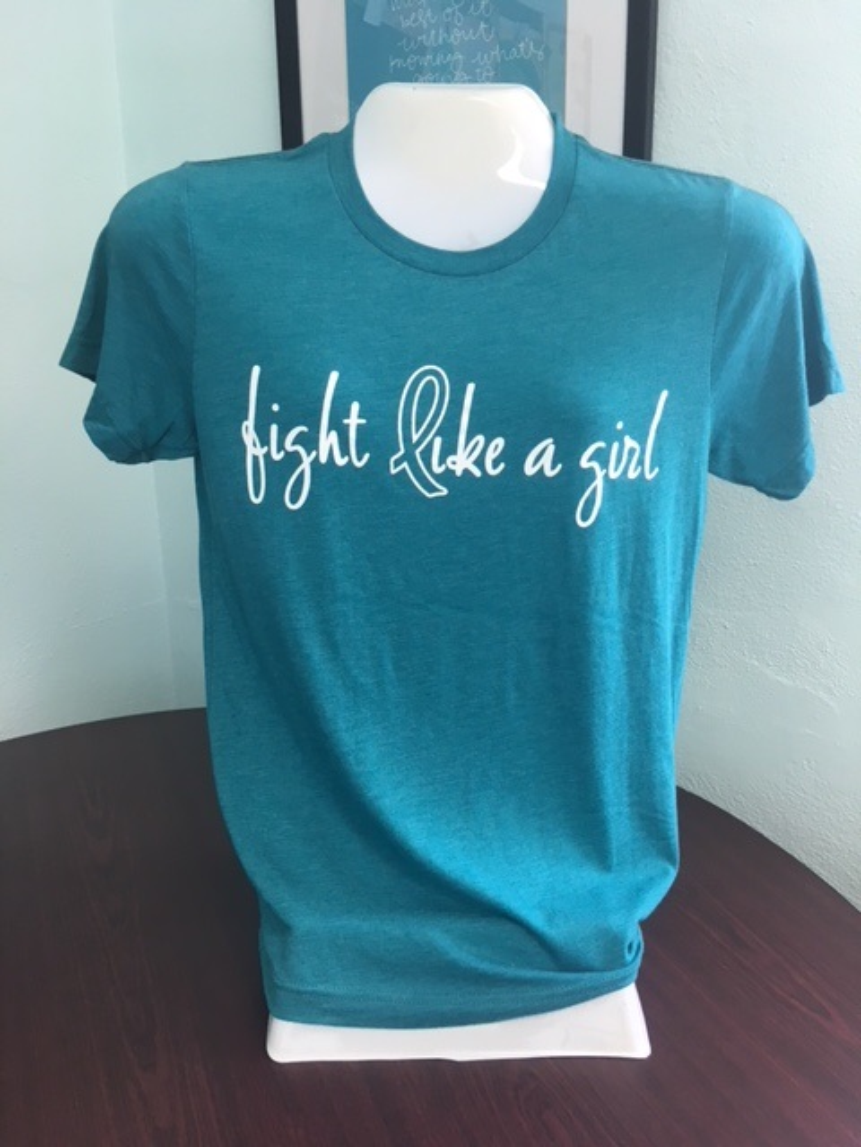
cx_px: 430
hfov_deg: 48.2
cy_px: 574
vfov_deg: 61.7
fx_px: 962
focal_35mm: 29
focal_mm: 4.15
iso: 32
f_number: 2.2
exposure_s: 1/30
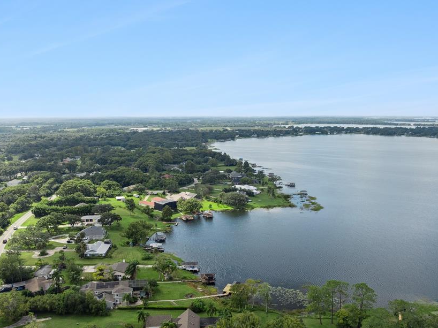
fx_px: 379
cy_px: 196
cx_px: 225
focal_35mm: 30
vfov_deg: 46.5
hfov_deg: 60.0
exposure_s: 1/2500
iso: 170
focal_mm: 12.29
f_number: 2.8
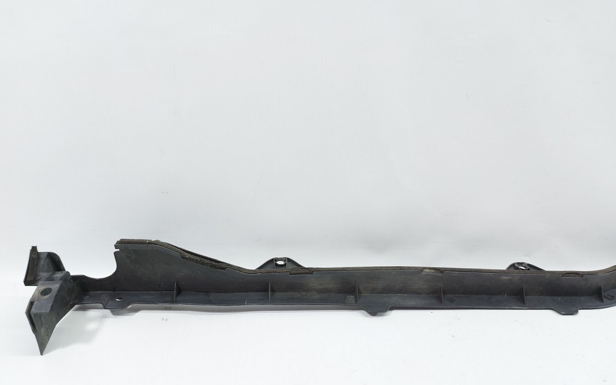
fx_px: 436
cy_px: 235
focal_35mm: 26
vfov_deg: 47.3
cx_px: 305
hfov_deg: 70.4
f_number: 1.8
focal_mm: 5.23
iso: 64
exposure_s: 1/50
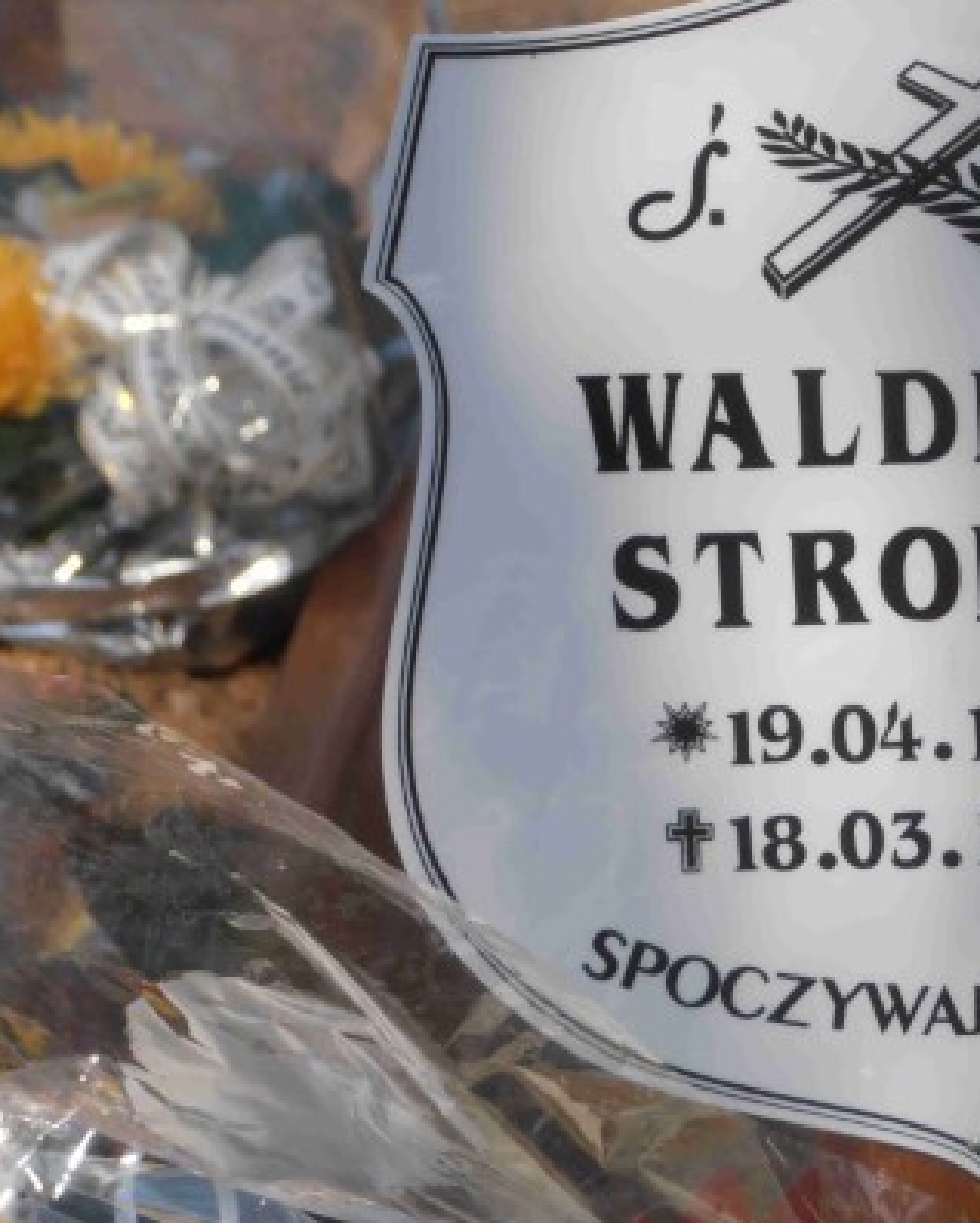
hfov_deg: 5.9
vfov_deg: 7.4
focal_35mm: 261
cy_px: 576
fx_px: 9455
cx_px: 909
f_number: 5.9
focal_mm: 29.44
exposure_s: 1/400
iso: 80
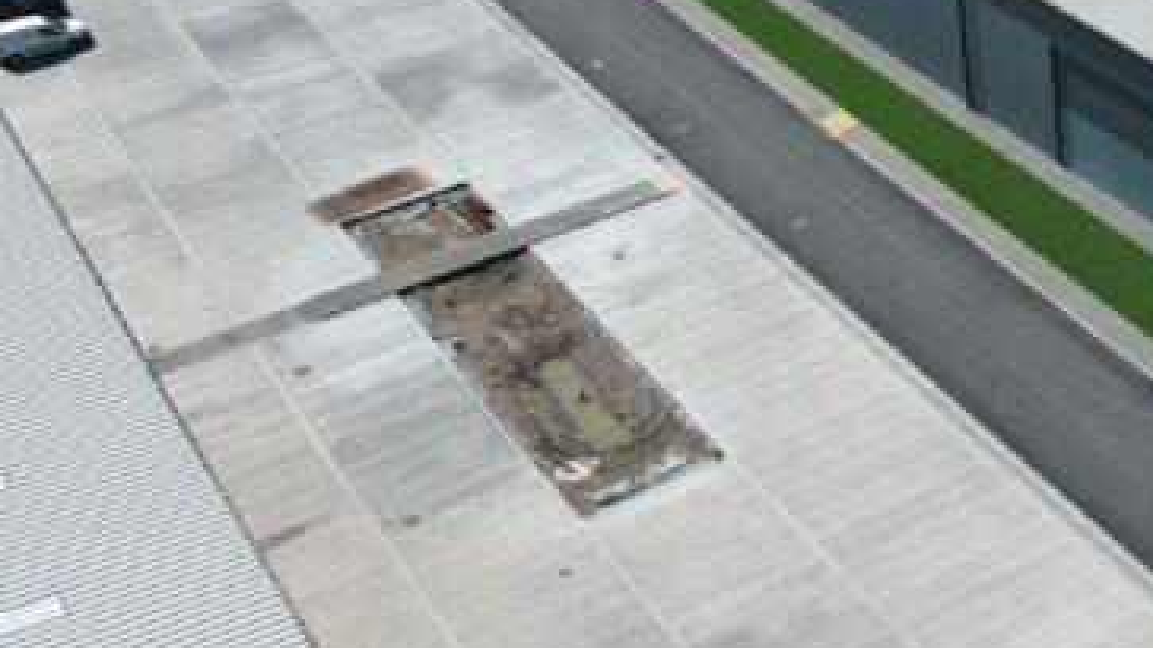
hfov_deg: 29.4
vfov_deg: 18.3
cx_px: 1245
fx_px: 1987
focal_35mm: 65
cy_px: 125
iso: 100
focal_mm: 8.38
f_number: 2.8
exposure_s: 1/2500
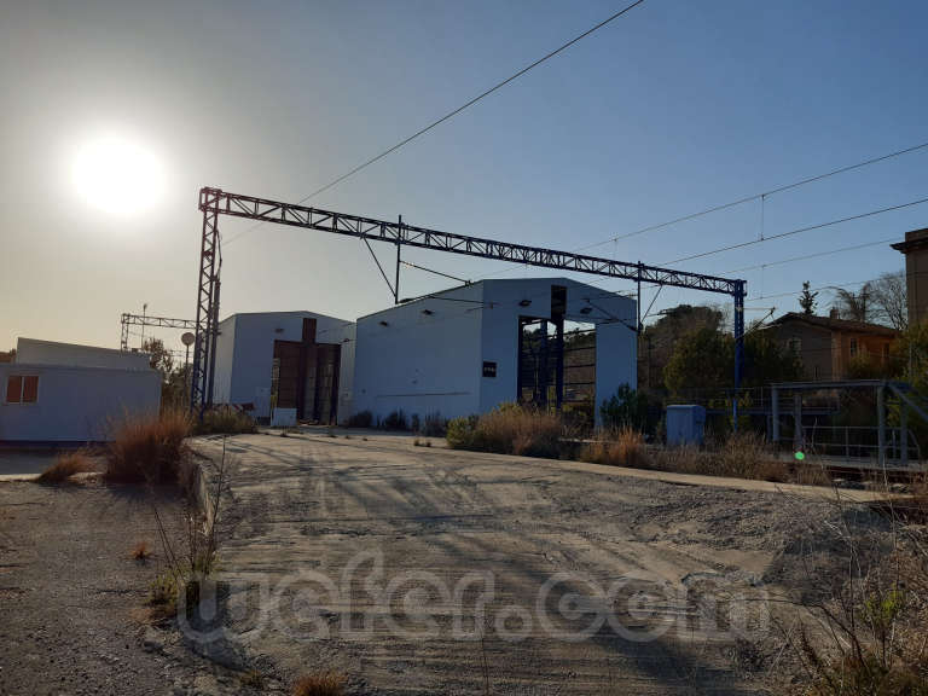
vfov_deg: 53.1
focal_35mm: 26
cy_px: 348
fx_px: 697
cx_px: 464
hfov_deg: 67.3
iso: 40
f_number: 1.7
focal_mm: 3.92
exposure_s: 1/3597
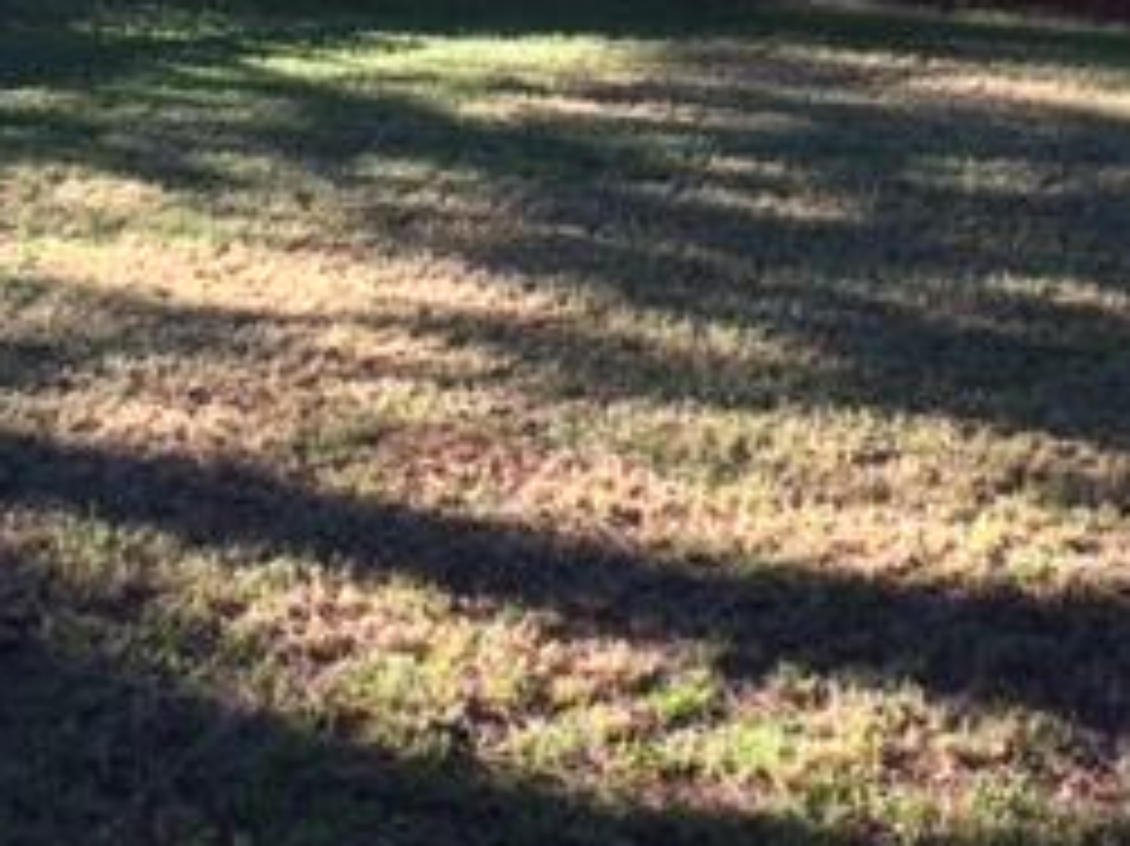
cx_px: 954
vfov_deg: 19.4
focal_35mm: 74
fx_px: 2414
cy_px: 27
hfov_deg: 25.7
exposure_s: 1/163
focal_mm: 4.15
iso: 32
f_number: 2.2
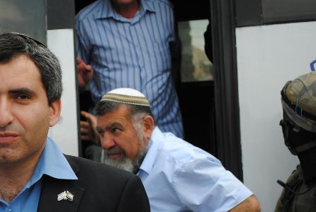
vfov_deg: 12.1
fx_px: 1001
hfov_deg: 17.8
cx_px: 56
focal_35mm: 114
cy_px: 149
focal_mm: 45
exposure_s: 1/250
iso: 100
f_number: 5.3
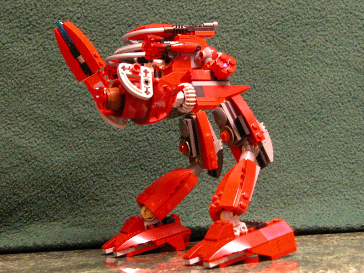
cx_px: 182
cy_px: 136
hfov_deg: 22.3
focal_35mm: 88
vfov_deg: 16.8
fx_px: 925
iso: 400
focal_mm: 22.3
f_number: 4.4
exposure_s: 1/3.1
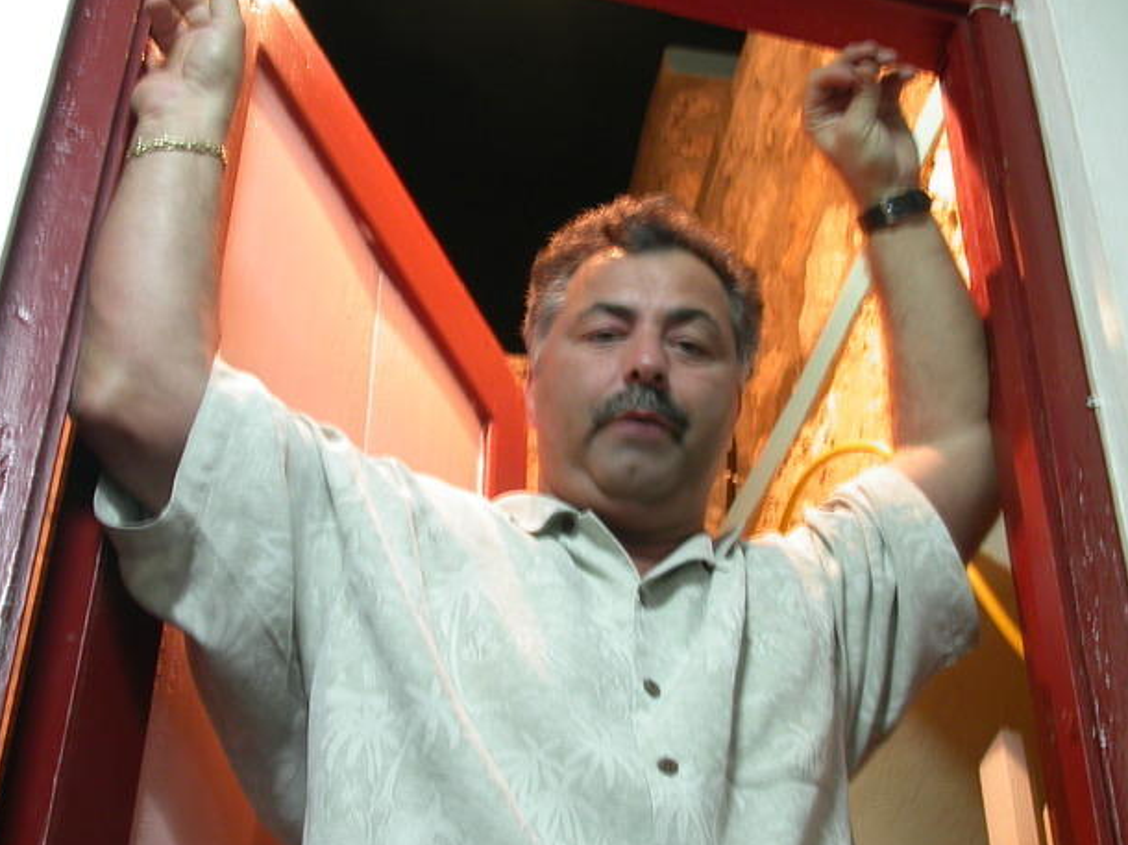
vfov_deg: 23.3
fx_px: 2052
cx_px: 568
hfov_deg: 30.7
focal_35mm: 63
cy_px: 409
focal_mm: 12.6
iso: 100
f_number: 3.1
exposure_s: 1/1.3
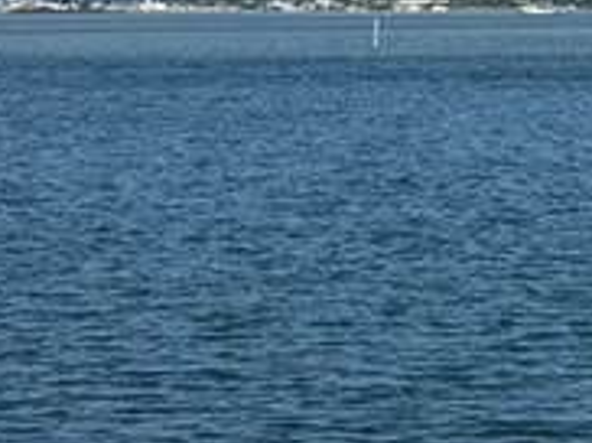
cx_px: 813
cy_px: 13
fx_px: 2886
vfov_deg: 8.7
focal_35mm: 169
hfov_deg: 11.4
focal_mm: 6.76
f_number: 1.78
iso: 80
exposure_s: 1/8130
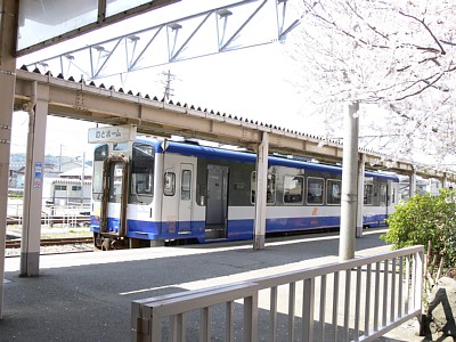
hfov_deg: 52.6
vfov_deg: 40.7
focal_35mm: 35
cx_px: 228
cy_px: 171
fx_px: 461
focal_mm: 7.4
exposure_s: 1/100
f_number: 4.5
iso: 80
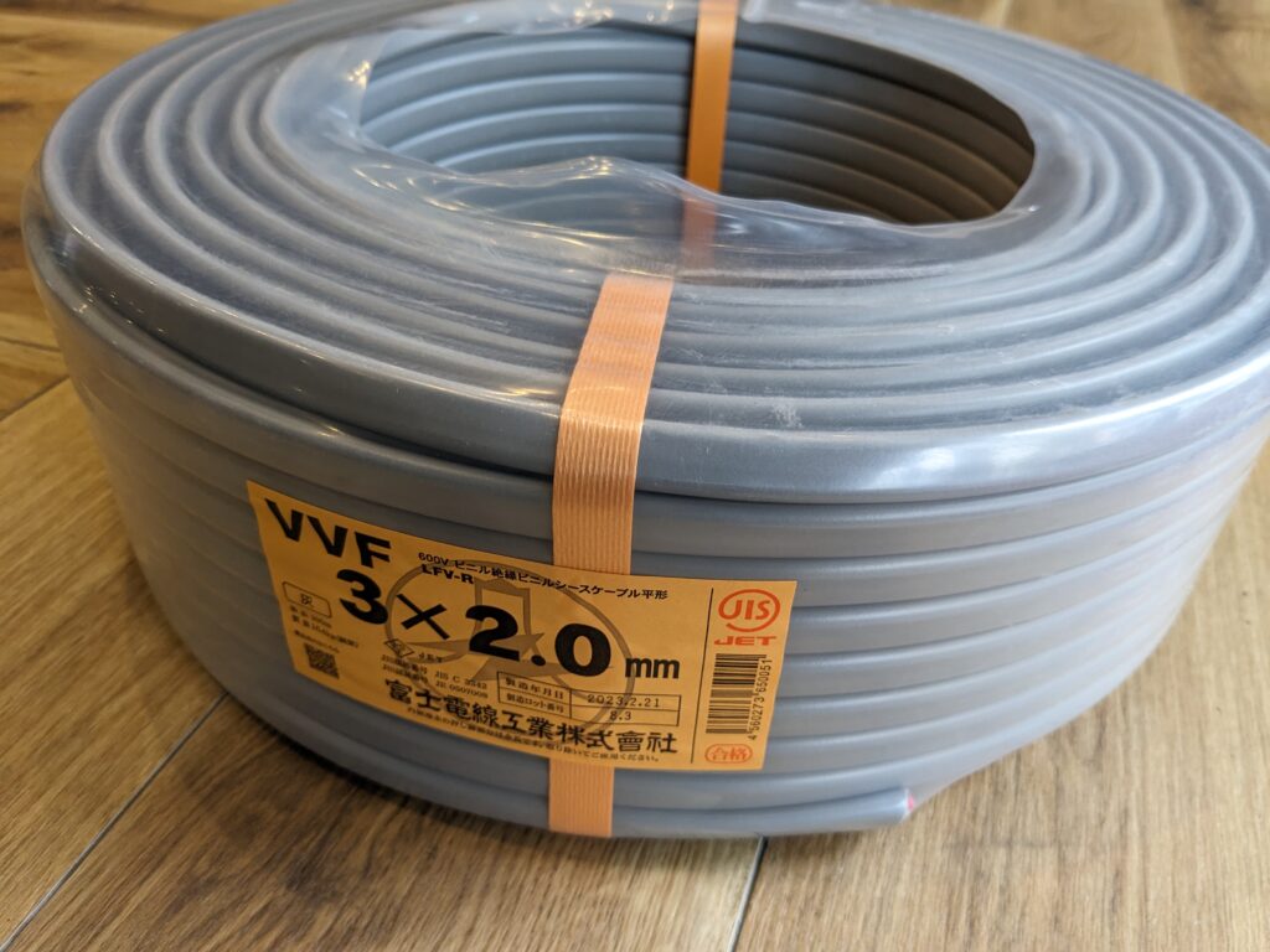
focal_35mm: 27
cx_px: 635
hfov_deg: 65.3
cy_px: 476
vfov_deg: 51.4
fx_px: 991
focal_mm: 4.38
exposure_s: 1/120
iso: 118
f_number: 1.73
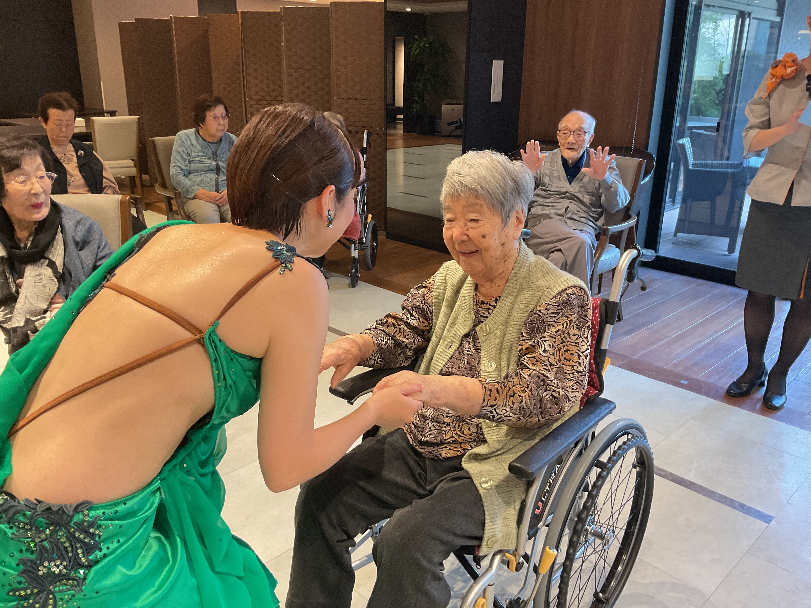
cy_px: 304
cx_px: 406
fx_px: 679
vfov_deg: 48.2
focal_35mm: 29
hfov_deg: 61.7
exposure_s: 1/50
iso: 100
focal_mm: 3
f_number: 1.8
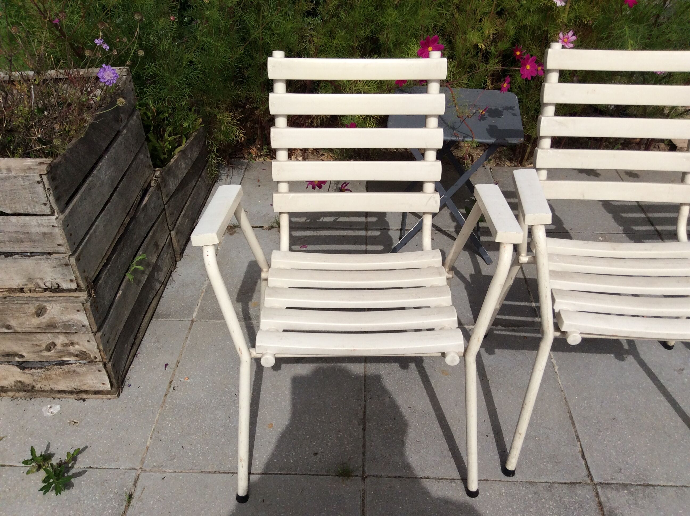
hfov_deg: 56.9
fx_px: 637
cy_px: 258
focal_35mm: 32
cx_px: 345
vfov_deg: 44.1
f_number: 2.4
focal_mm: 3.3
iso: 32
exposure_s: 1/3817
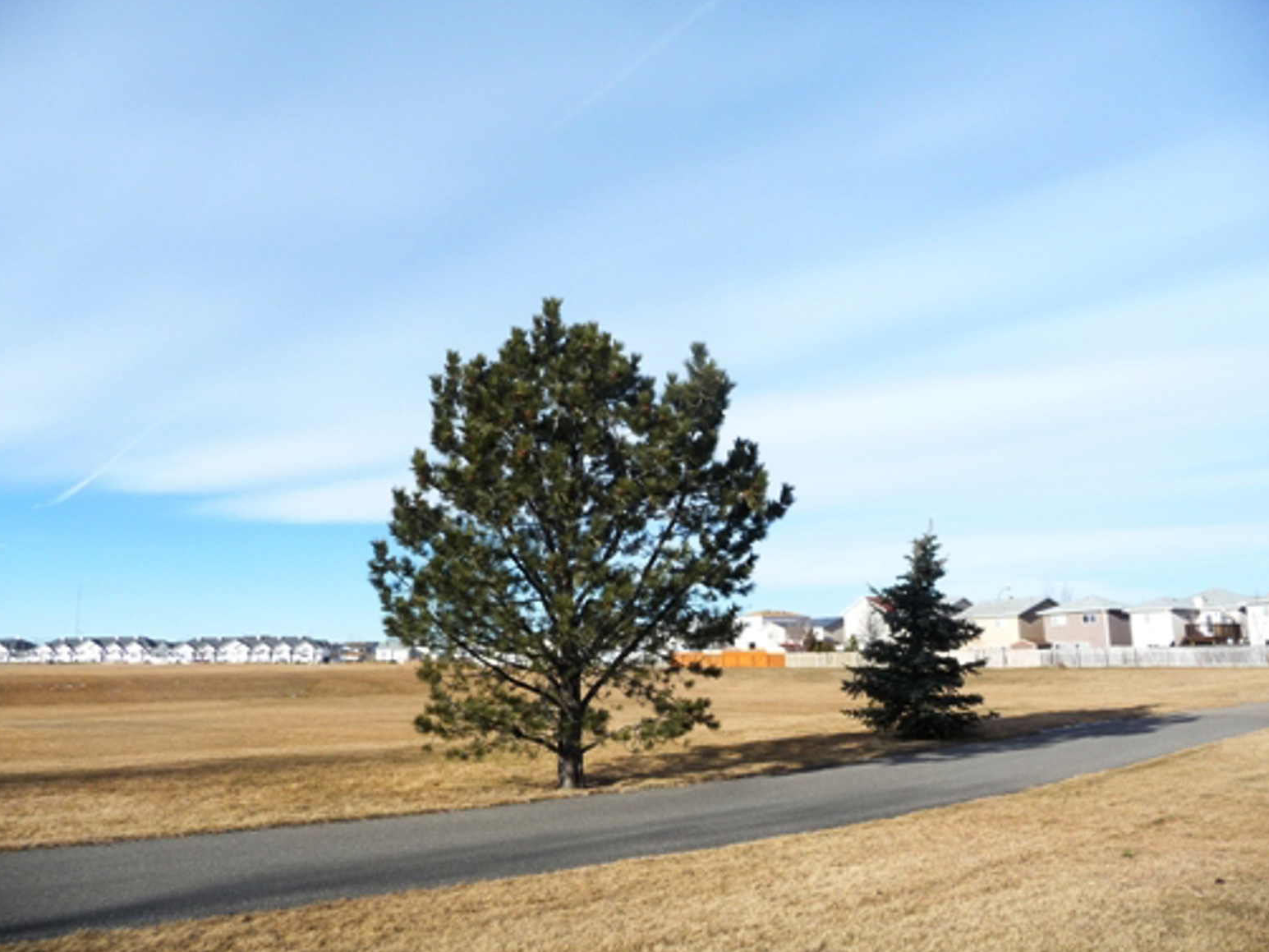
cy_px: 462
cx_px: 649
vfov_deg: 48.2
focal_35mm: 29
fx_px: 1063
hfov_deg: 61.6
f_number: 3.3
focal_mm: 4.7
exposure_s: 1/640
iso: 100
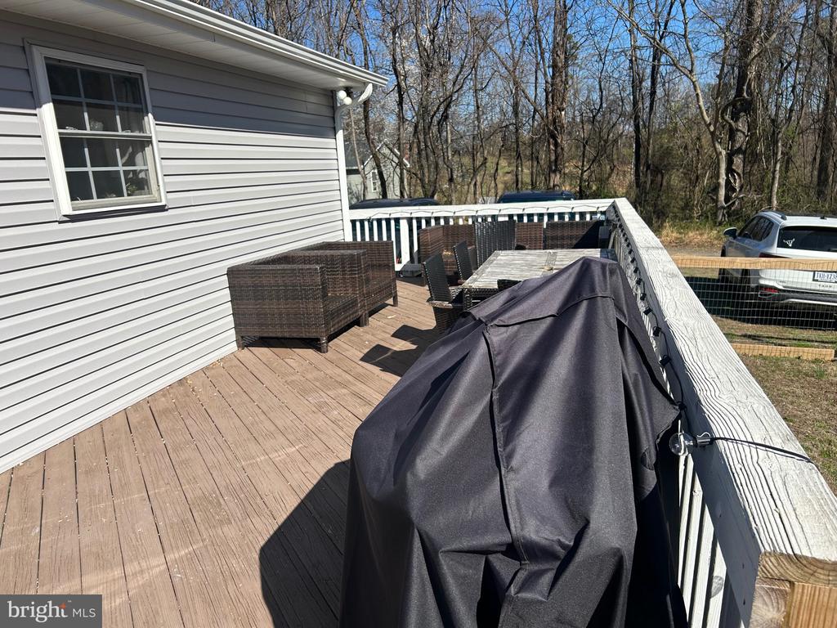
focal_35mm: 26
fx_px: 629
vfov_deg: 53.1
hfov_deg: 67.3
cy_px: 314
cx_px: 418
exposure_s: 1/4630
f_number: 1.5
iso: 50
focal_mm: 5.7
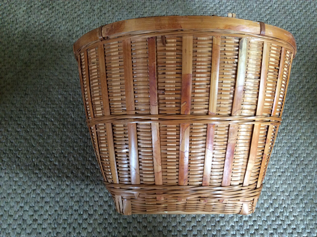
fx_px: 293
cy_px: 118
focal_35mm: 32
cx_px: 158
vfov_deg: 44.1
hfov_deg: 56.9
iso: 125
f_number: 2.4
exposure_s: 1/25
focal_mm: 3.3
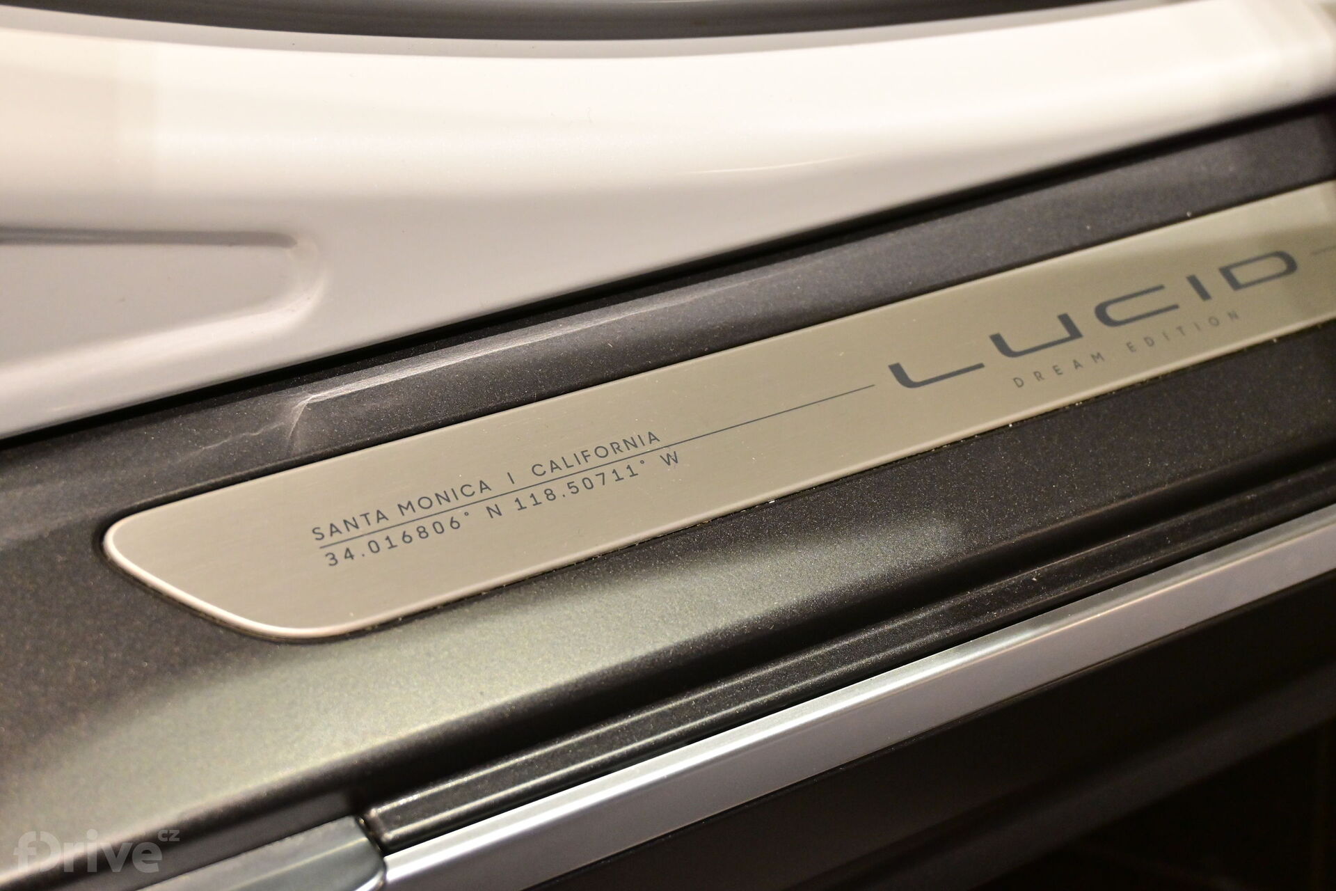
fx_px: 1753
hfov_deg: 41.7
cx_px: 668
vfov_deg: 28.5
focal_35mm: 47
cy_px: 446
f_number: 5
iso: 1800
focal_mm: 31.5
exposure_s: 1/50
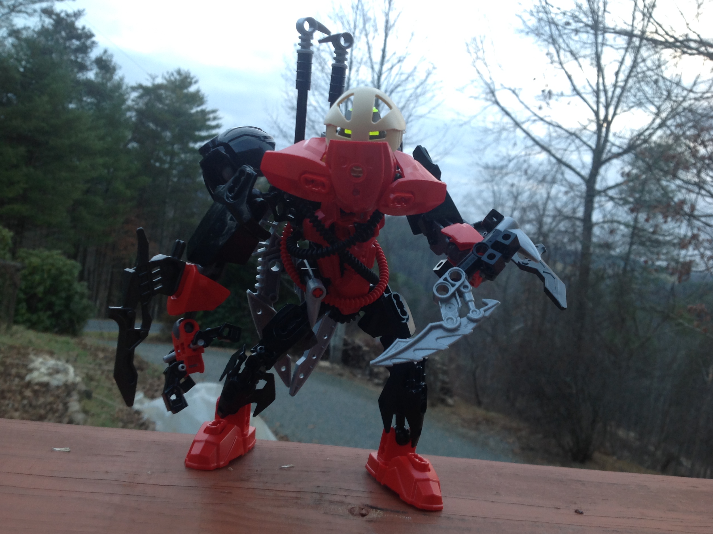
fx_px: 742
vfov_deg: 39.7
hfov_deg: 51.4
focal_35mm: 36
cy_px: 270
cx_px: 352
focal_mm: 4.28
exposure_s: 1/15
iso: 50
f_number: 2.4
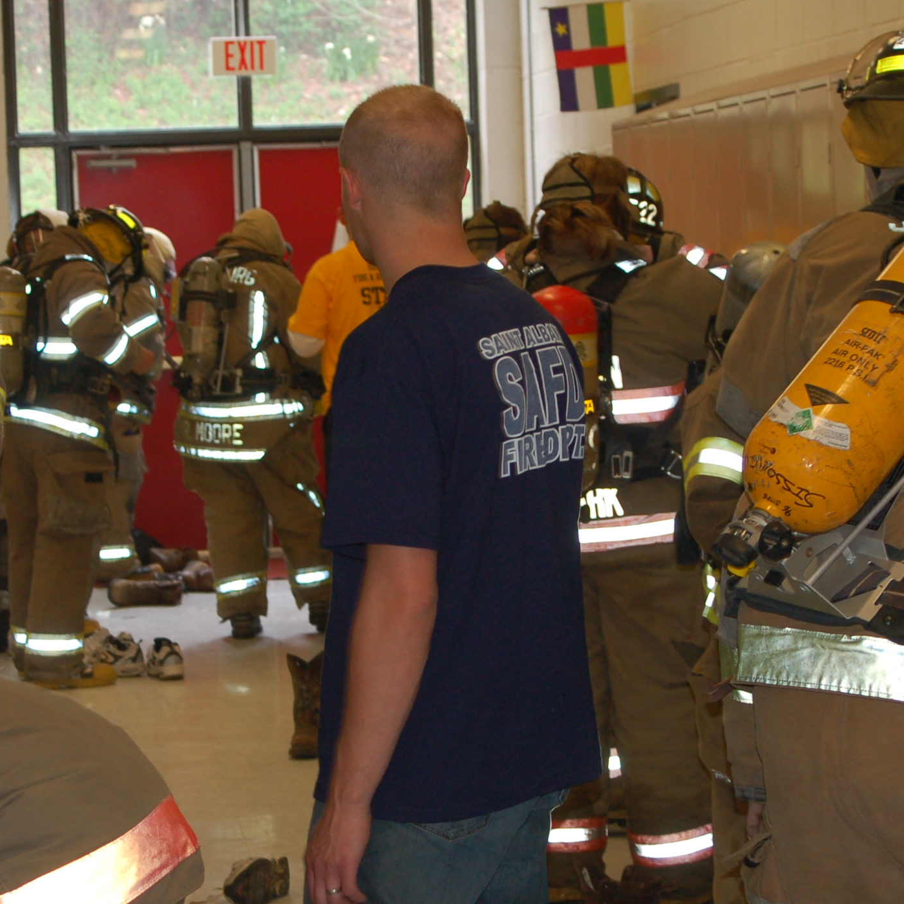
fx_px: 3398
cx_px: 468
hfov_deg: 15.2
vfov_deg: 15.2
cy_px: 501
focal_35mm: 115
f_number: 4.2
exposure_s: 1/60
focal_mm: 42
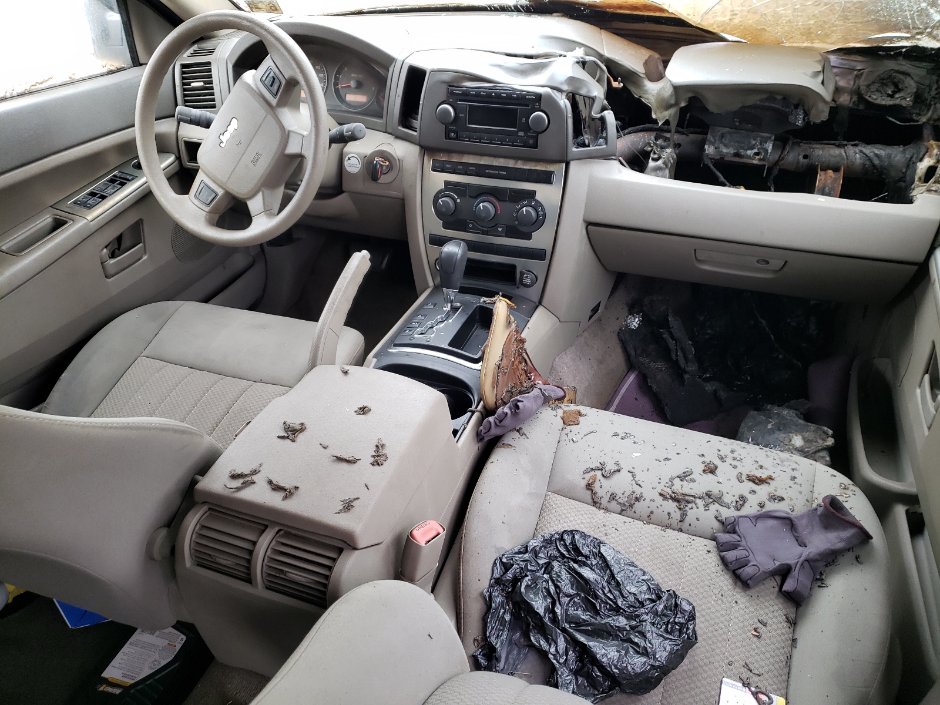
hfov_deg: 67.3
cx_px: 470
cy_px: 352
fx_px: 706
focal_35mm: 26
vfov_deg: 53.1
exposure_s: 1/60.2
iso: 65
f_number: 1.5
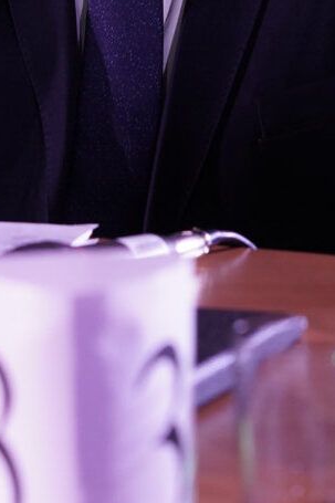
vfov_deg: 6.8
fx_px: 4190
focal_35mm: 300
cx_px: 113
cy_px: -149
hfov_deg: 4.6
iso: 3200
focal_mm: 105
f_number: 6.3
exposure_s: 1/160
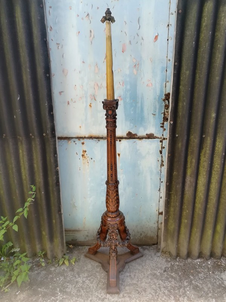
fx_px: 226
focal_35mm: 26
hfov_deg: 53.1
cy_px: 151
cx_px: 113
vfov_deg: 67.3
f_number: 2.2
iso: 100
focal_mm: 3.83
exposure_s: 1/100
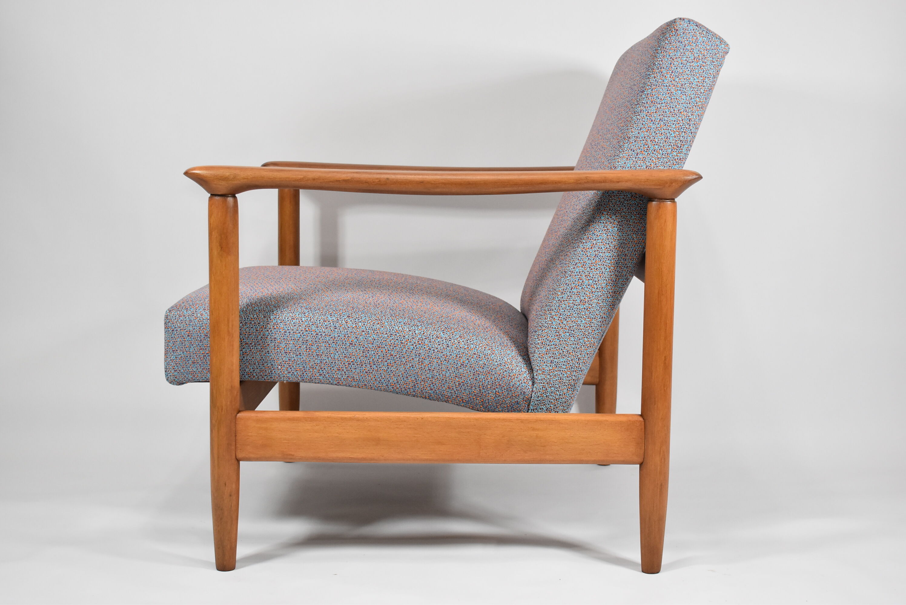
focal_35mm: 51
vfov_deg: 26.5
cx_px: 453
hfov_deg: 38.9
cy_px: 302
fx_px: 1284
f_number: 4.5
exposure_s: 1/125
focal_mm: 34
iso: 1250
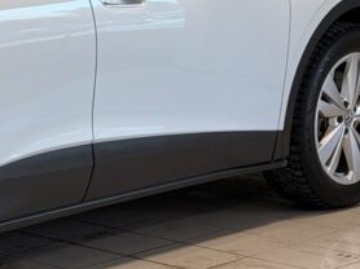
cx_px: -115
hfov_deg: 10.9
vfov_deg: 8.3
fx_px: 1839
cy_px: 10
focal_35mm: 177
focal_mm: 6.76
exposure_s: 1/100
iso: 50
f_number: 1.78
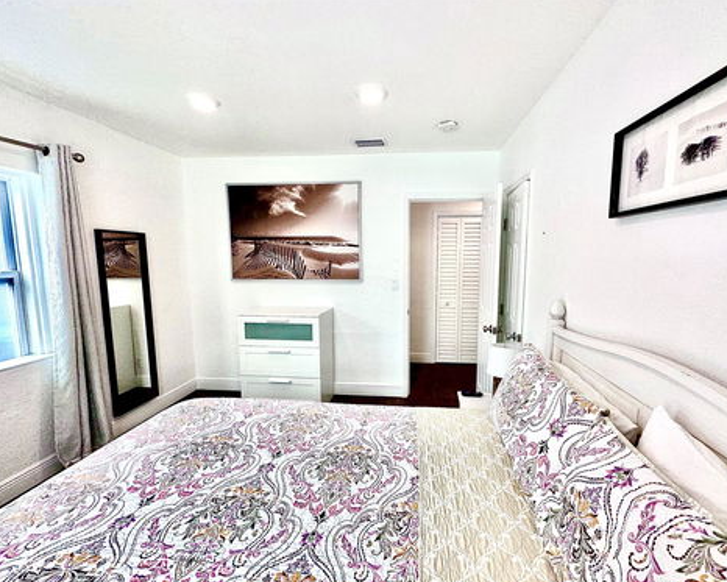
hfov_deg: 96.6
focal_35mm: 15
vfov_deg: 84.1
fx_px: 323
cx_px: 393
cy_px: 293
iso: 64
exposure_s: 1/120
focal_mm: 2.22
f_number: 2.2
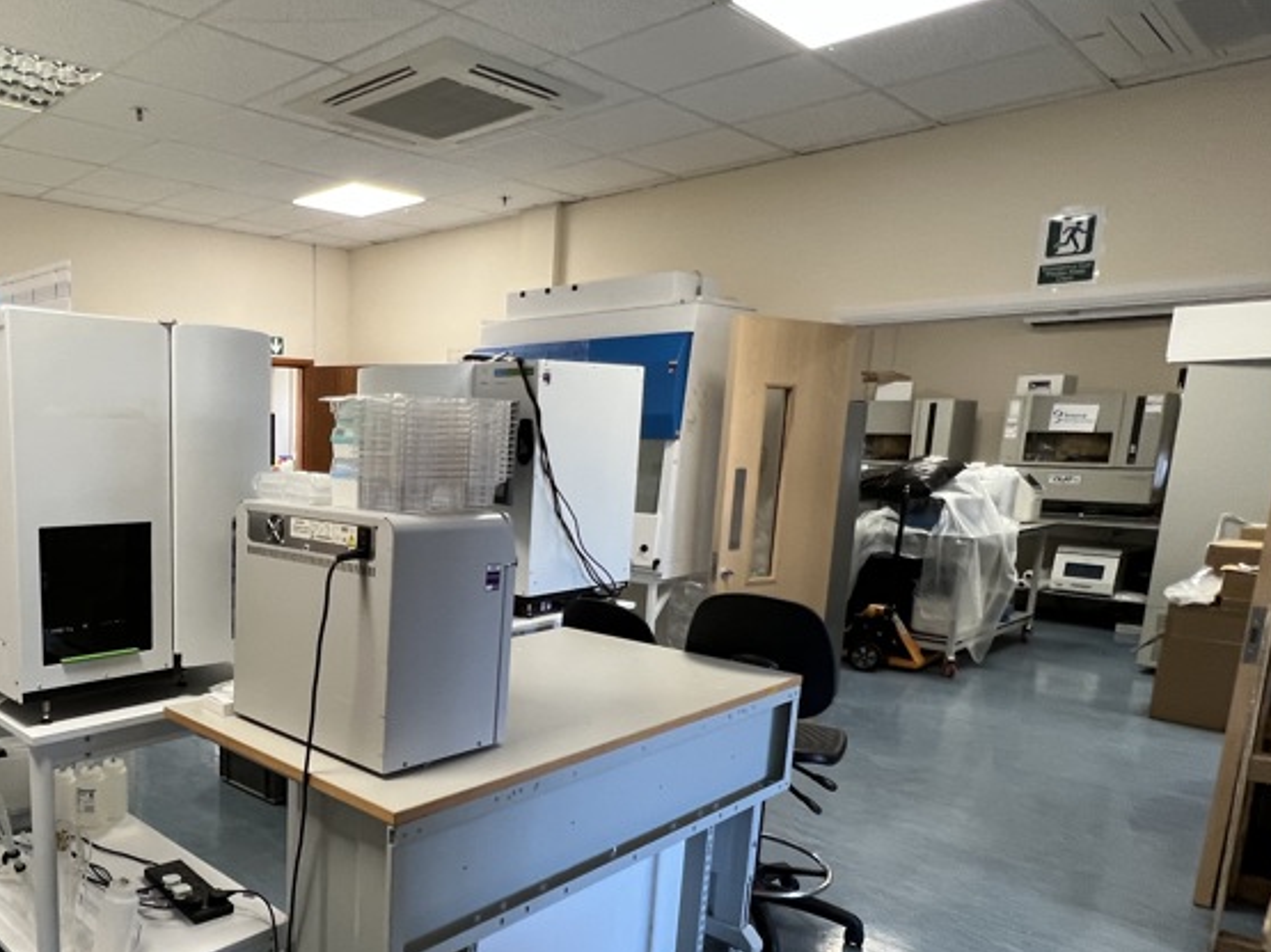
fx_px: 881
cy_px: 600
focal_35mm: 24
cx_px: 309
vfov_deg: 56.1
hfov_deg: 66.8
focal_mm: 1.57
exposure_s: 1/100
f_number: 1.8
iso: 160
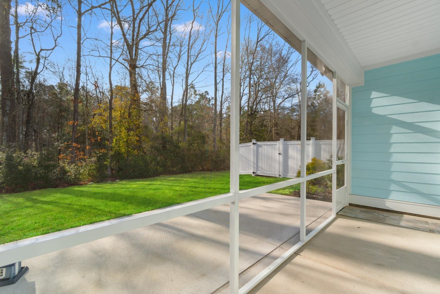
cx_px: 220
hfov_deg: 100.4
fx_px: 183
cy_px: 147
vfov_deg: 77.3
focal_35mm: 15
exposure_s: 1/200
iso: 100
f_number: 7.1
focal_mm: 10
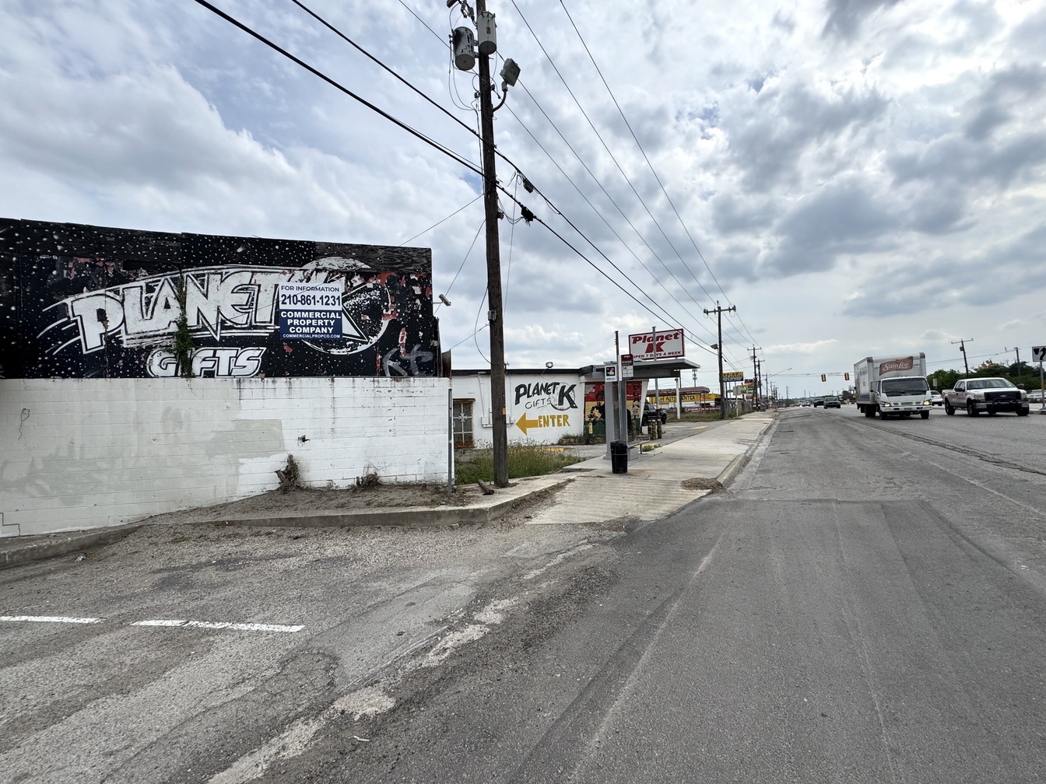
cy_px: 401
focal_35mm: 15
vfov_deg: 81.7
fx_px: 453
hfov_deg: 98.2
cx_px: 529
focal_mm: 2.22
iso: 50
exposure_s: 1/3390
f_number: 2.2
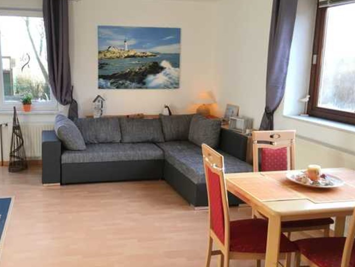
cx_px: 136
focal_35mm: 38
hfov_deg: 48.6
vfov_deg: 37.7
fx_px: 390
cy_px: 133
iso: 25
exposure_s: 1/33
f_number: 2.2
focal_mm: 4.15
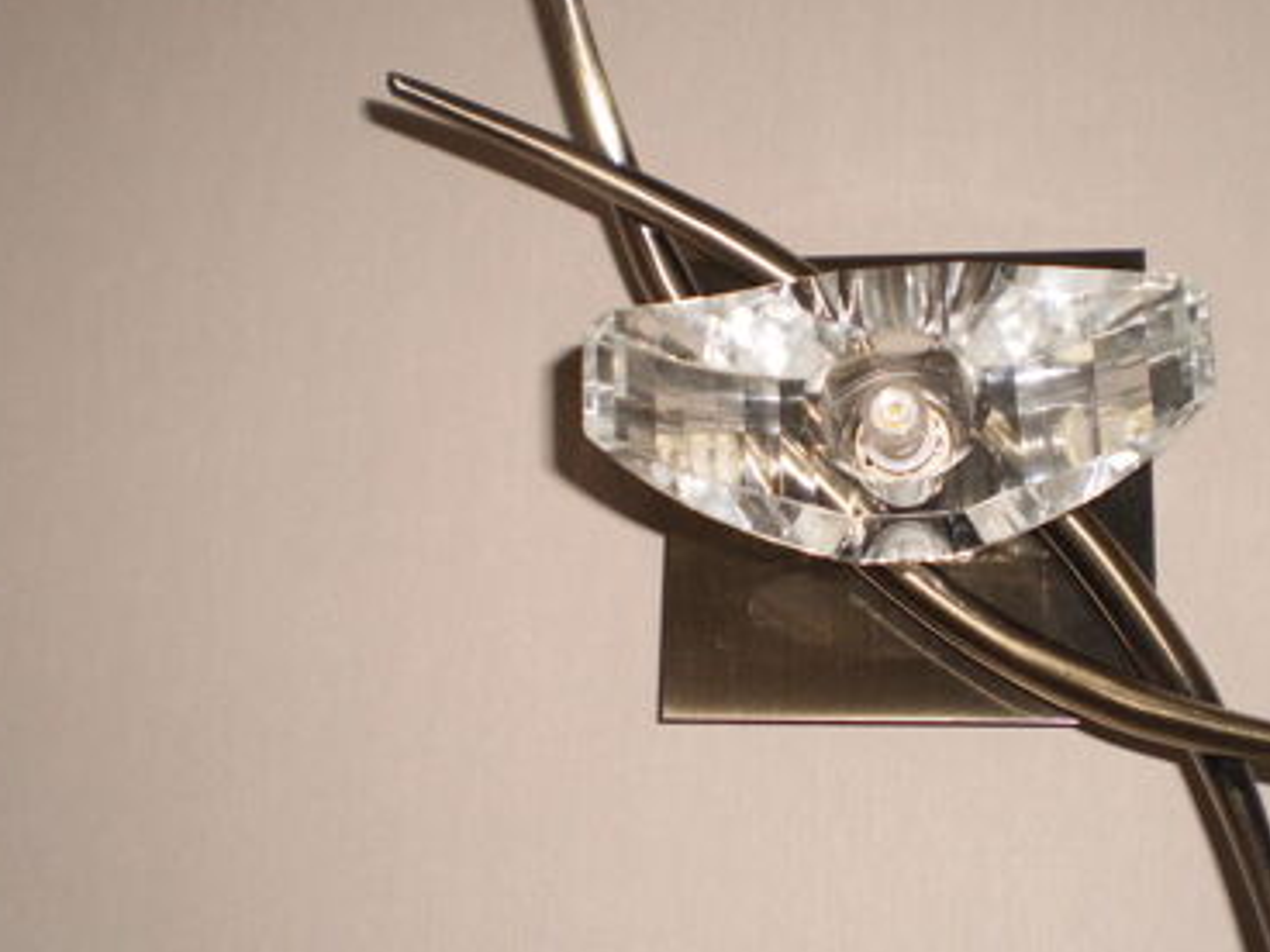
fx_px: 1724
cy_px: 469
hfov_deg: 40.2
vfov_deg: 30.9
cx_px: 780
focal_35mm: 47
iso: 125
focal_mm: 6.3
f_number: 3.1
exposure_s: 1/30
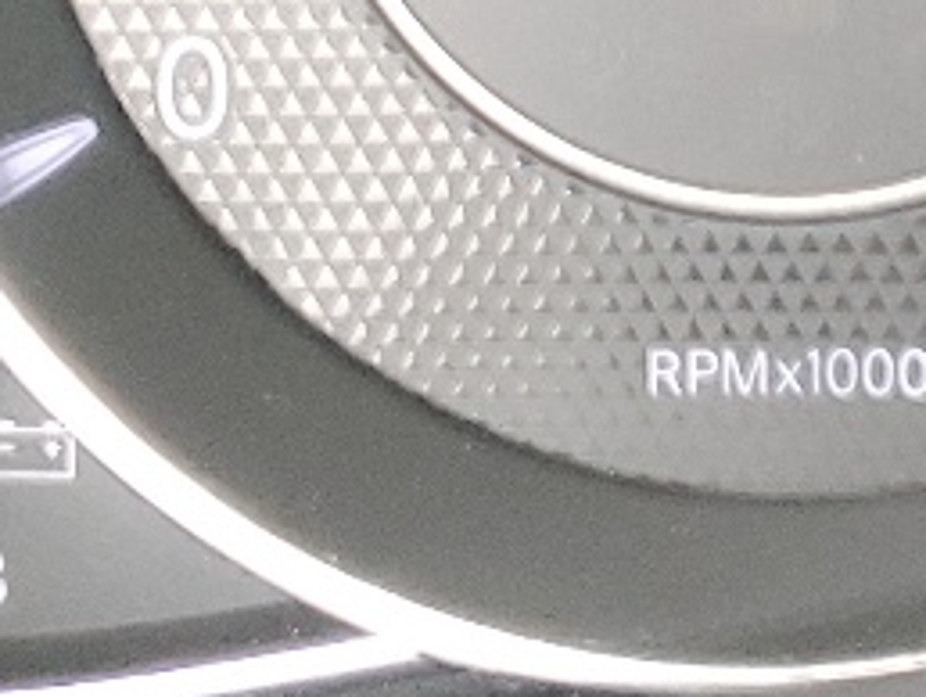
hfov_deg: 10.8
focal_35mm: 161
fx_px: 4311
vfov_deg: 8.9
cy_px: -528
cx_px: 2071
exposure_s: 1/120
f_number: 1.5
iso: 99
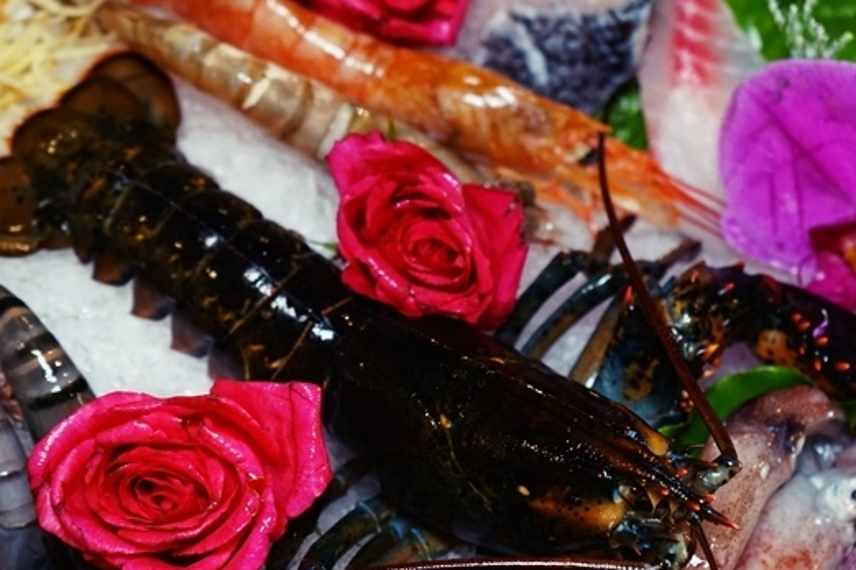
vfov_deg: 21.5
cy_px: 341
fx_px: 1497
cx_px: 465
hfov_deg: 31.9
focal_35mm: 63
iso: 2000
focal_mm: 41
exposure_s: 1/60
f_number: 4.5
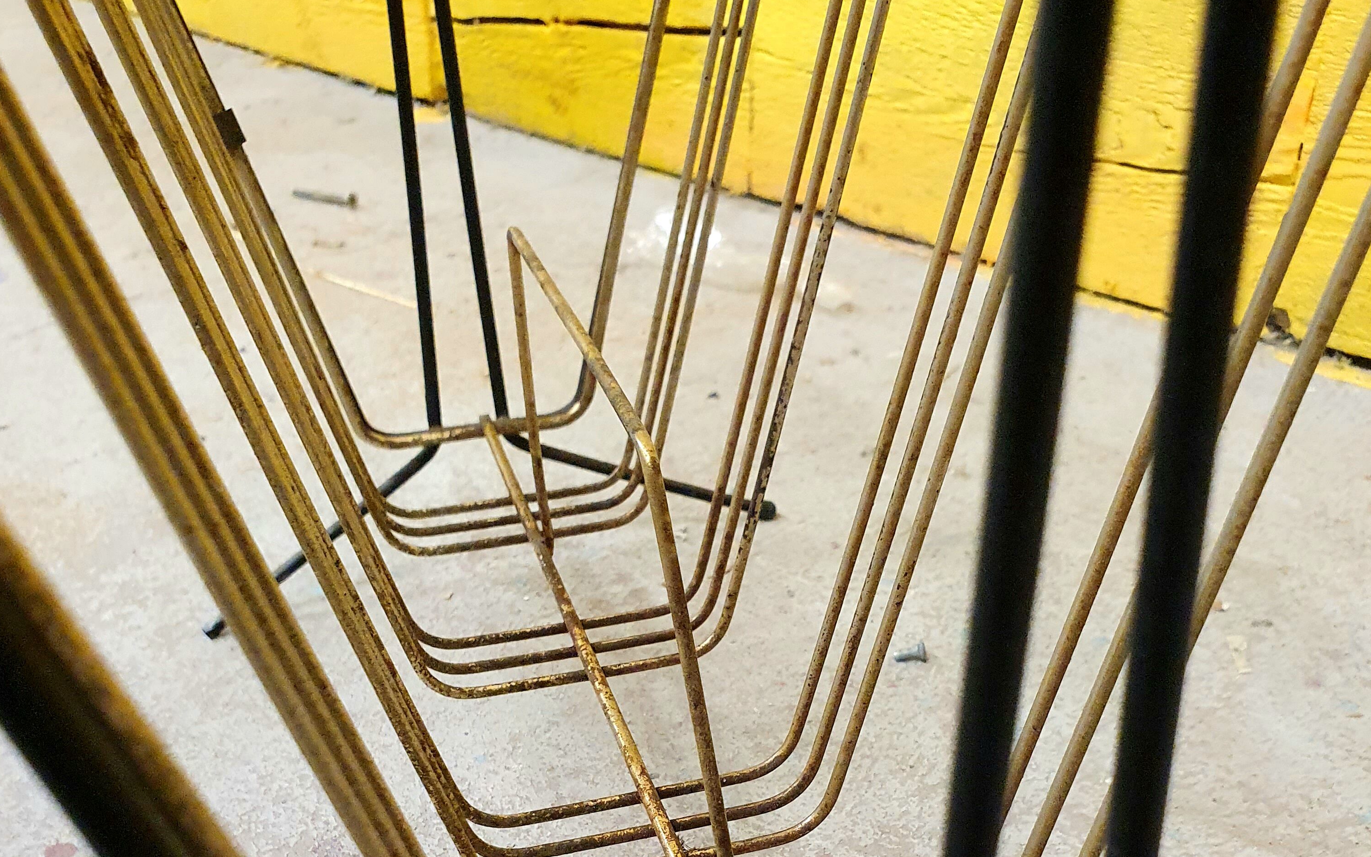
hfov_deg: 52.7
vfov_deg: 32.0
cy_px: 841
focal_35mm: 37
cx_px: 687
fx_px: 1383
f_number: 2.4
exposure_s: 1/50
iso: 500
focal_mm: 4.32
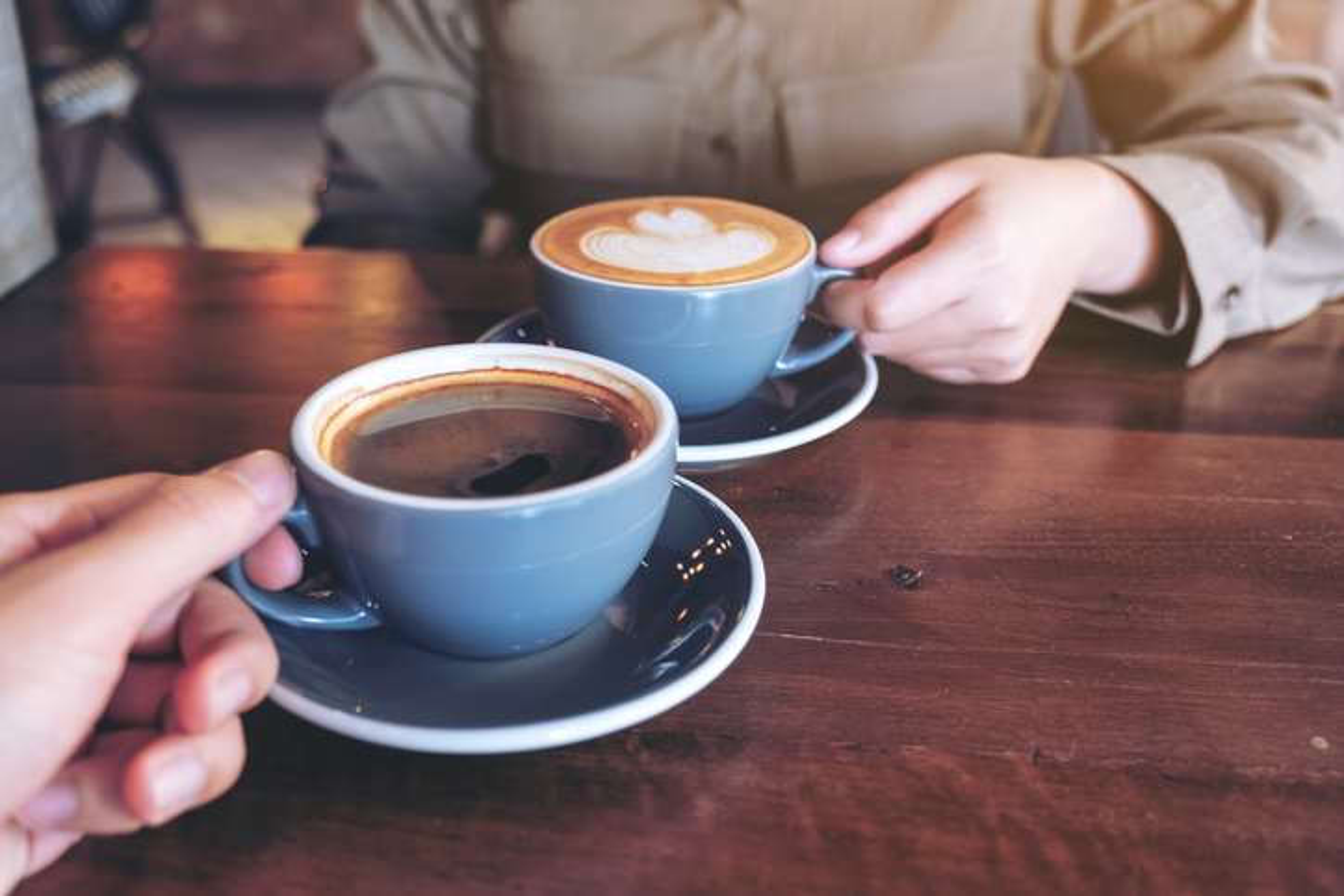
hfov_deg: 53.1
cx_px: 672
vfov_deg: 36.9
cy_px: 448
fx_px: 1344
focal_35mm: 36
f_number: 2.8
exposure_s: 1/35
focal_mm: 24.2
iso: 1250
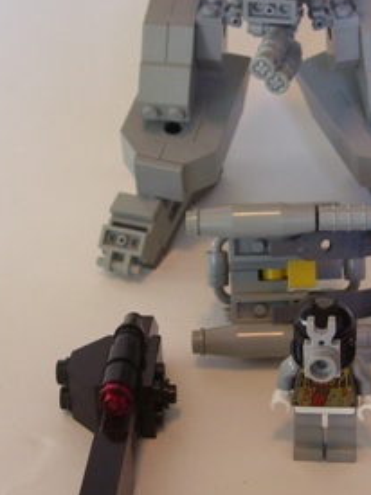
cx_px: 258
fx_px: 944
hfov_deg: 22.1
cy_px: 278
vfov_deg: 29.4
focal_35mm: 66
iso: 125
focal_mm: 5.6
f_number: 2.7
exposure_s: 1/30
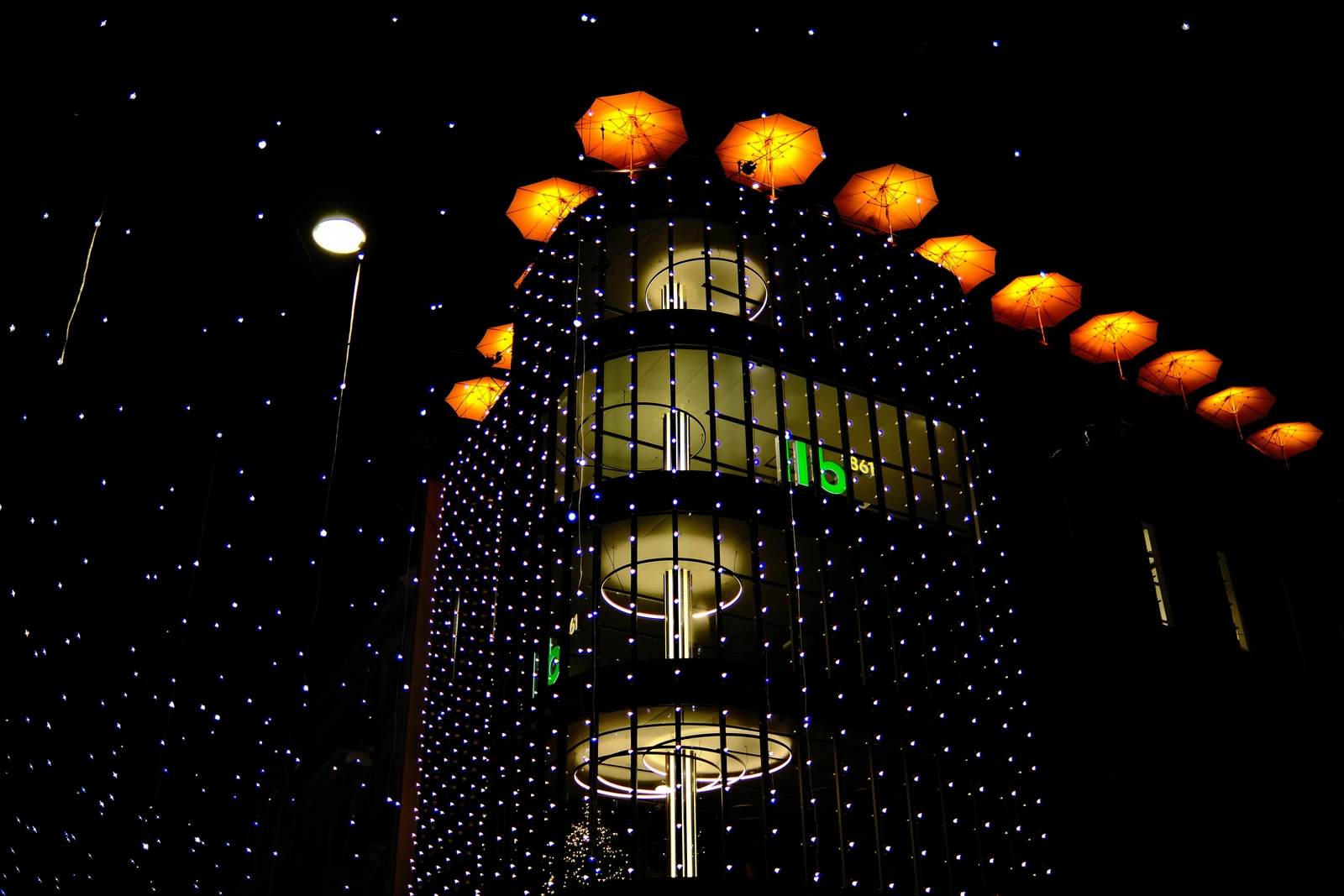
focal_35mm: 35
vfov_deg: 37.9
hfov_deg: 54.4
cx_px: 672
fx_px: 1307
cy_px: 448
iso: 160
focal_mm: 23
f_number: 1.6
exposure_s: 1/15
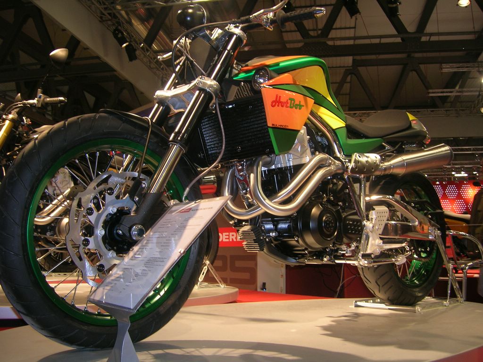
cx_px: 242
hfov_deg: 54.0
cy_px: 181
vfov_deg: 41.8
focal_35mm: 34
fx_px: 474
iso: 50
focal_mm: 5.7
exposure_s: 1/30
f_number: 2.9
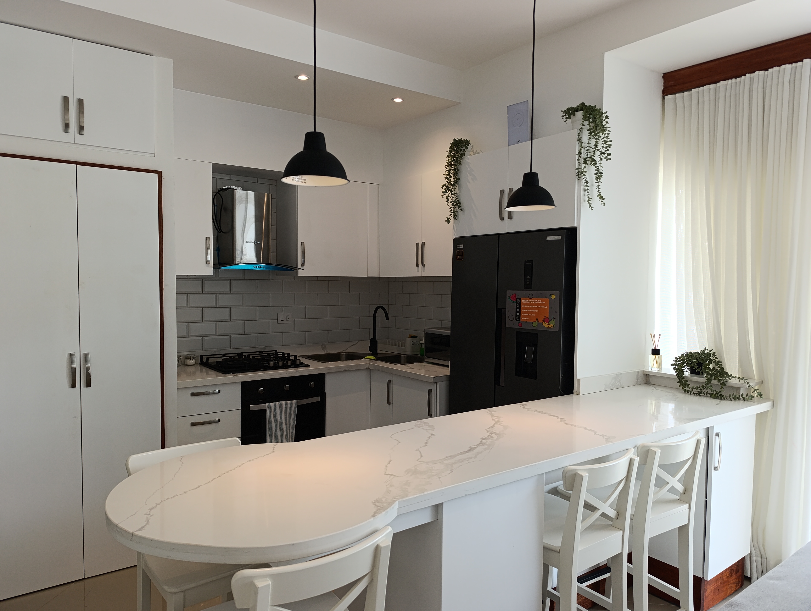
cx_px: 394
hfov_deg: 71.5
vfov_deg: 56.9
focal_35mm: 24
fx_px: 563
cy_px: 309
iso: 160
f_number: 1.6
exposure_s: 1/100
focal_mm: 6.14
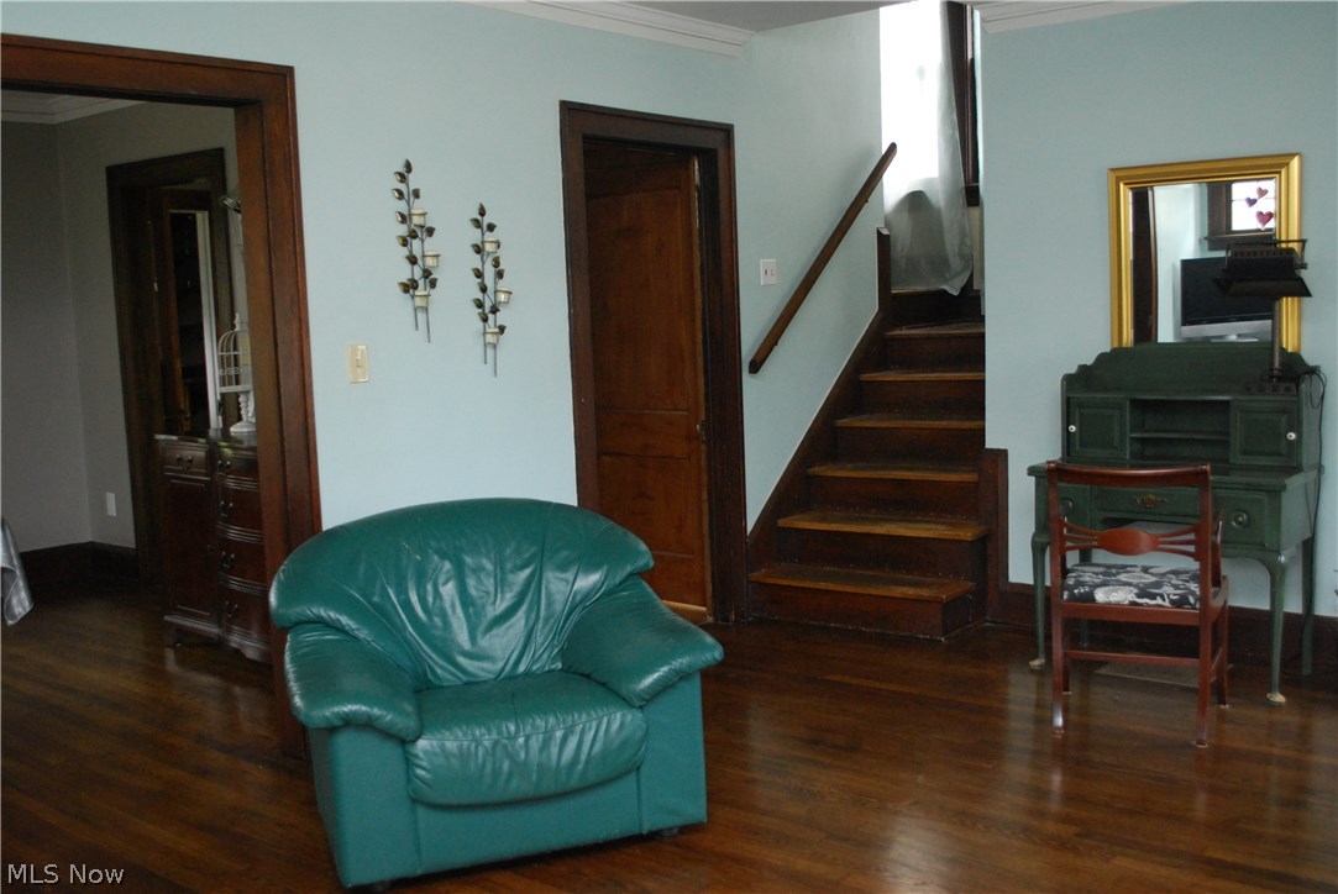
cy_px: 447
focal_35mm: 36
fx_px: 1339
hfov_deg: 53.1
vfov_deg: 36.9
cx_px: 669
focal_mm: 24
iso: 1000
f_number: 4.2
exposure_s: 1/60
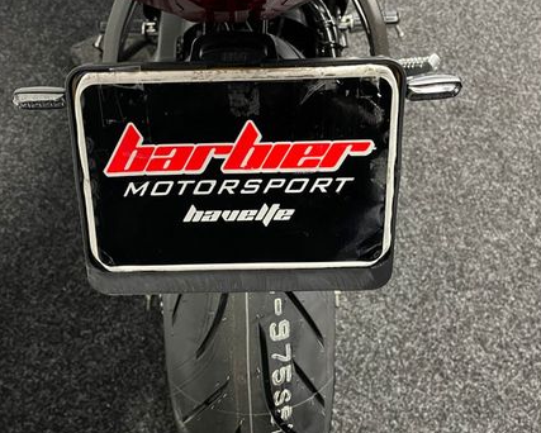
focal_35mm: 38
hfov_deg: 47.8
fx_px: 609
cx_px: 234
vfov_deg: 39.0
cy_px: 177
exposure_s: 1/33
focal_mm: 5.1
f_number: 1.6
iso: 500
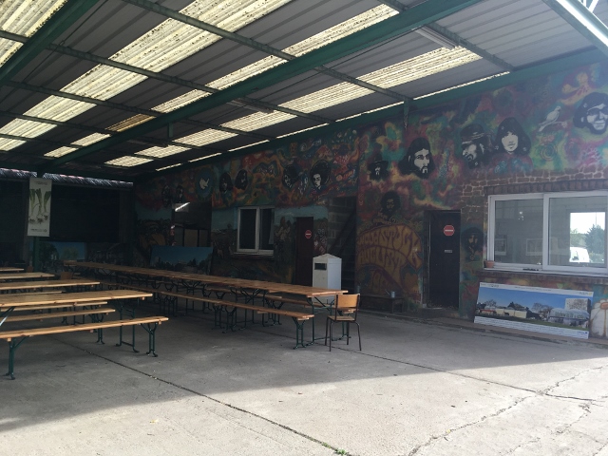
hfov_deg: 61.7
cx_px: 304
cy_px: 228
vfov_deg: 48.2
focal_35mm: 29
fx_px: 509
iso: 25
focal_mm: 4.15
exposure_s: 1/208
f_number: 2.2
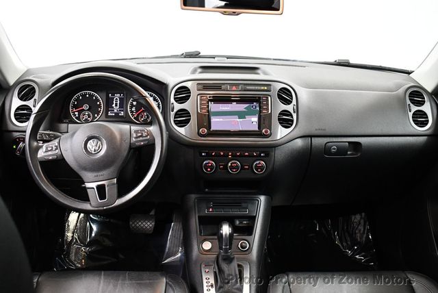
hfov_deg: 53.1
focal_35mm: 36
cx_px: 219
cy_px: 146
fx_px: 438
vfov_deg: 36.9
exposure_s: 1/60
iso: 3200
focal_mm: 18
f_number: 3.5
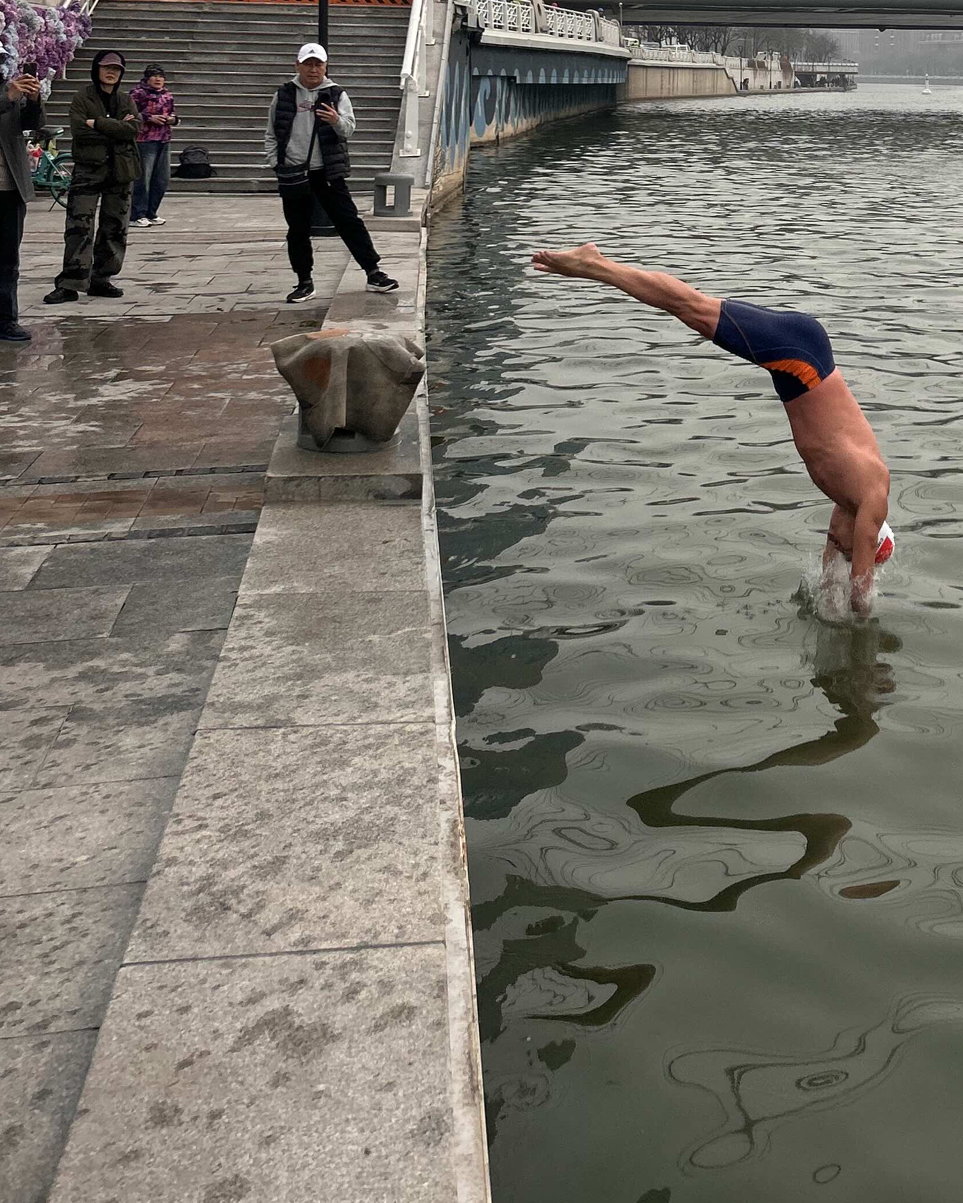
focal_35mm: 49
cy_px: 84
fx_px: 1745
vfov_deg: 35.4
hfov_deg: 29.8
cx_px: 823
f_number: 1.5
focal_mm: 5.7
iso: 50
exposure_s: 1/6579
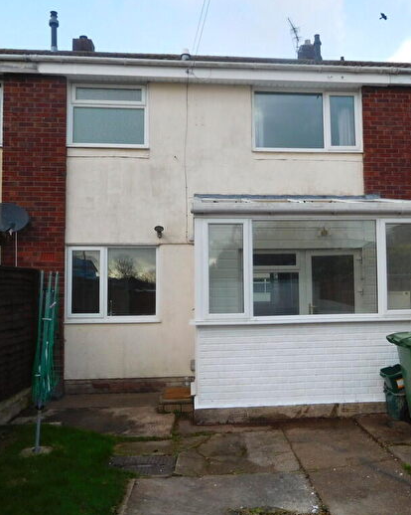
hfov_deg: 44.3
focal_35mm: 33
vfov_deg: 54.2
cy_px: 257
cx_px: 249
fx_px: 502
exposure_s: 1/320
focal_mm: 4.5
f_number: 3.4
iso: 125
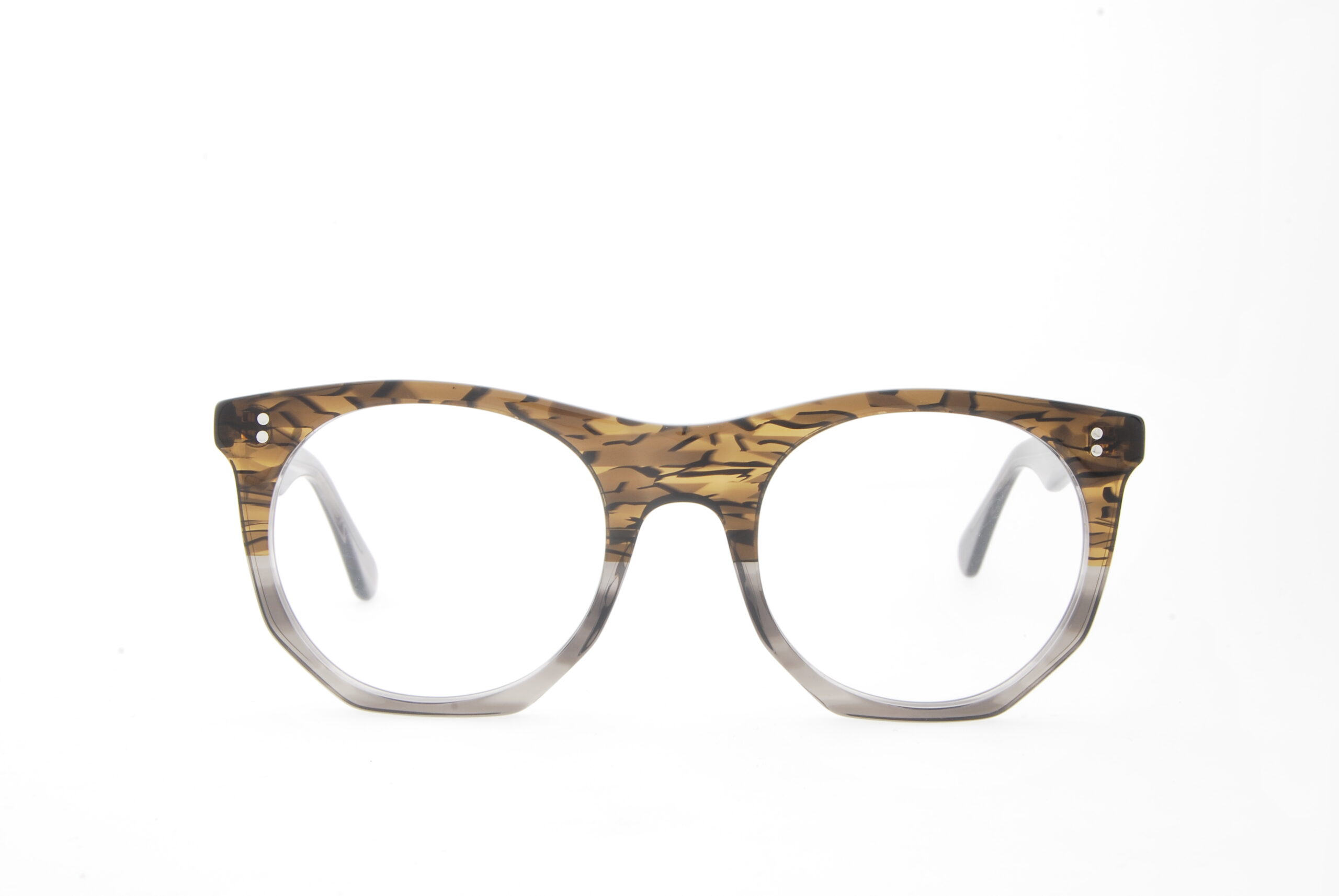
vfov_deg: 23.8
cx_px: 670
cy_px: 448
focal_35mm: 57
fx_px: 2123
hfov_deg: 35.0
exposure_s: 1/13
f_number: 22
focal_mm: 38
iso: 100
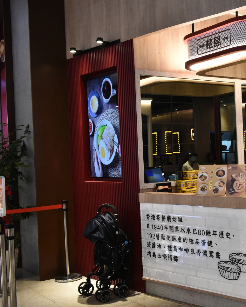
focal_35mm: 50
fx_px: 455
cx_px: 232
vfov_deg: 37.3
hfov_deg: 28.8
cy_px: 152
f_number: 8
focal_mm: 35
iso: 4500
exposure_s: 1/80
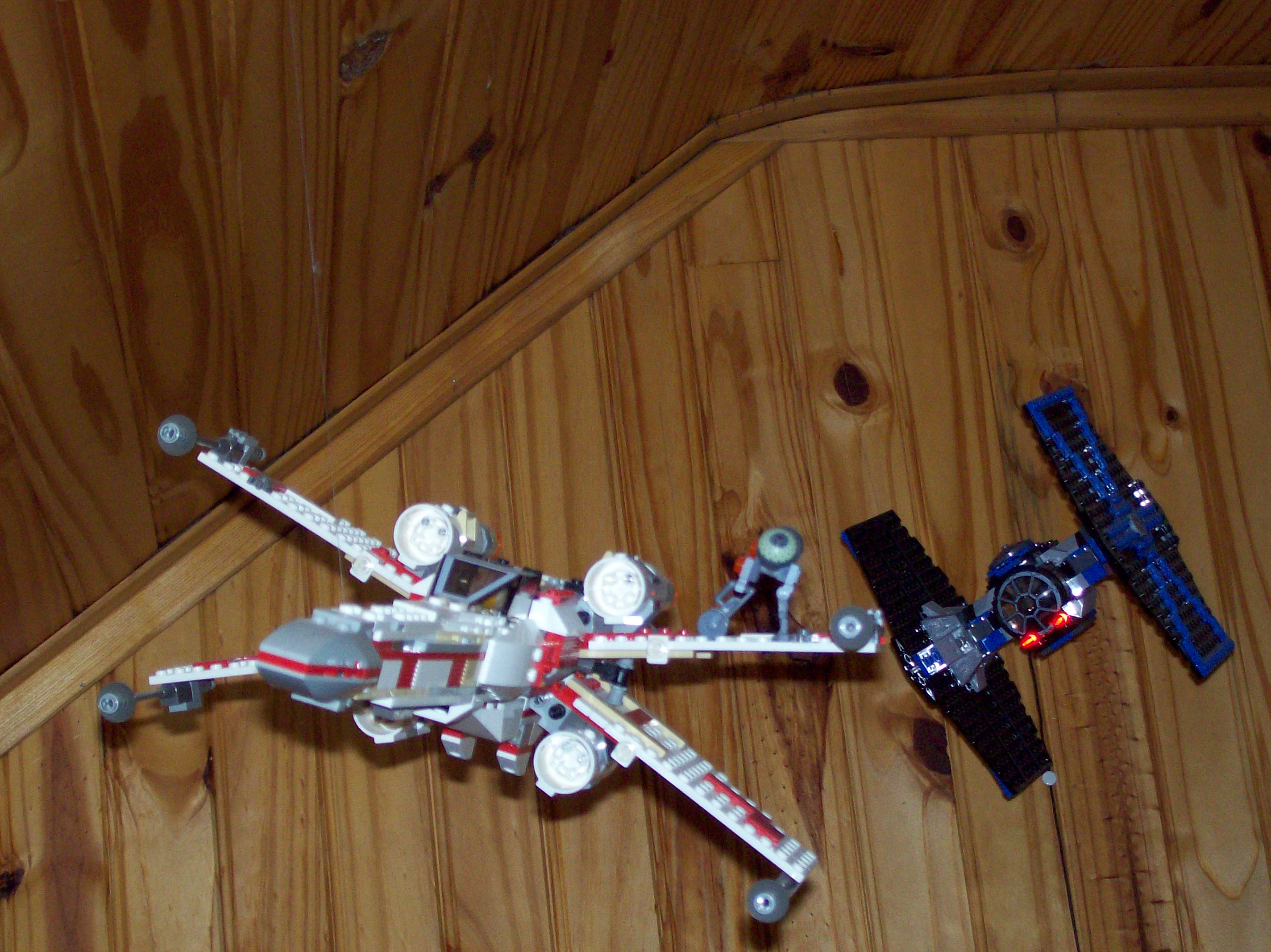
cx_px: 636
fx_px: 2569
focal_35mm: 70
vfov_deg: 21.0
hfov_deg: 27.8
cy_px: 476
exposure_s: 1/95.5
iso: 140
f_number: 3.8
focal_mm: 11.6
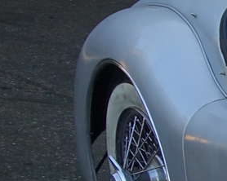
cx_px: 776
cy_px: 256
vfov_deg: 9.3
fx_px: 1088
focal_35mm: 162
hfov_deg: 8.7
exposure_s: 1/125
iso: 125
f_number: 4
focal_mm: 8.8
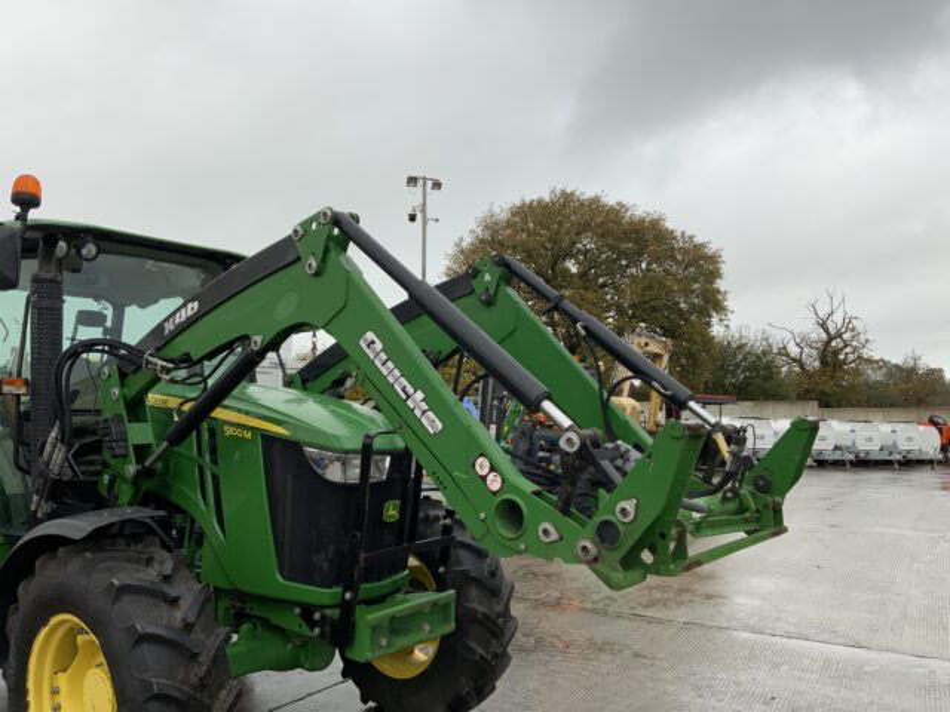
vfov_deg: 48.2
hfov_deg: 61.7
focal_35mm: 29
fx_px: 796
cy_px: 356
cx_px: 475
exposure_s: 1/283
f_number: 1.8
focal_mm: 3
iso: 16
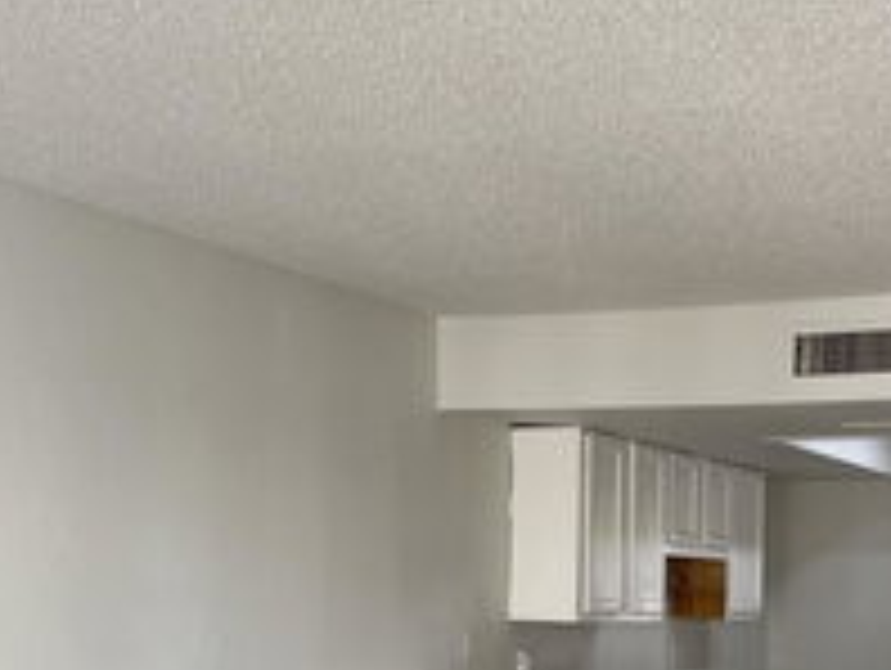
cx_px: 686
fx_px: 1443
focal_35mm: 56
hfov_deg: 33.5
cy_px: 634
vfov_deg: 25.2
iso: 64
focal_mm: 4.2
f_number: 1.6
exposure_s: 1/121
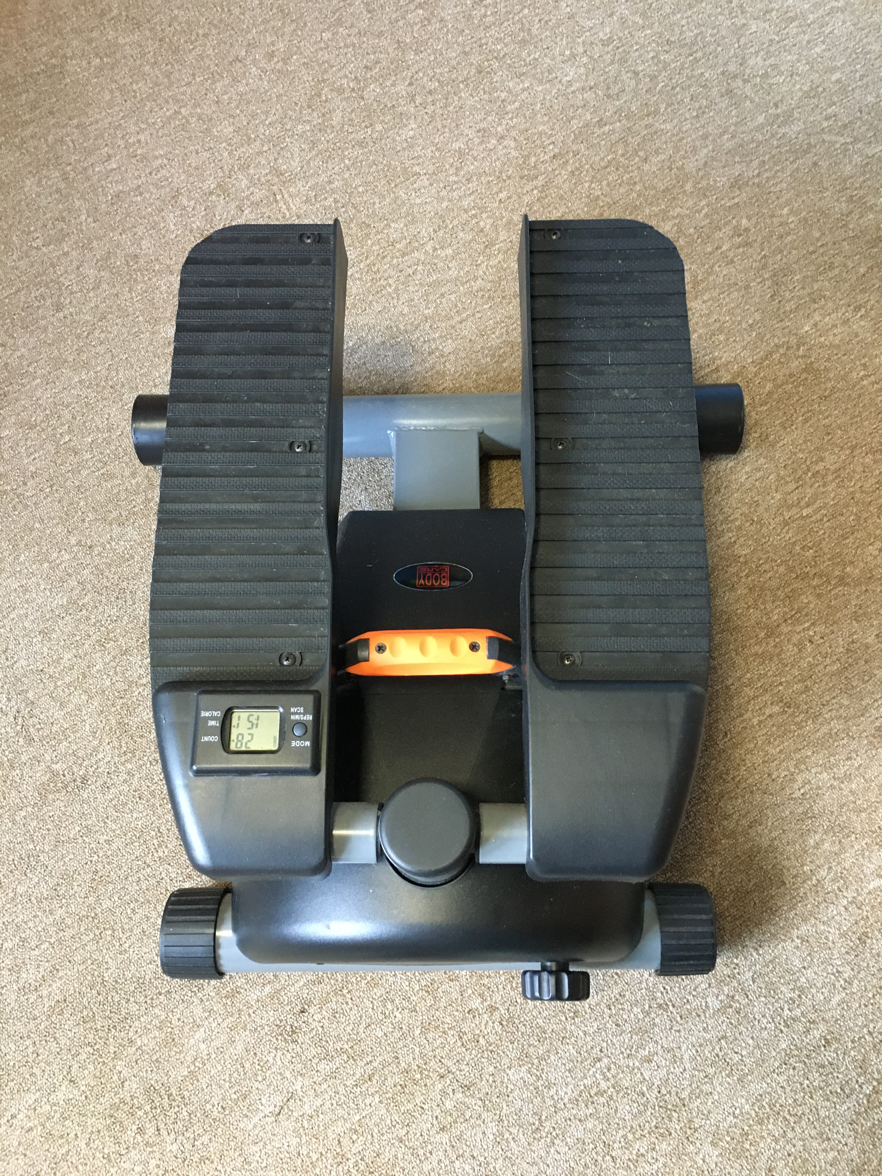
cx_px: 441
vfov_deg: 61.7
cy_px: 588
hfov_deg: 48.2
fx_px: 985
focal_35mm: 29
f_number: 2.2
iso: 250
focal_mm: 4.15
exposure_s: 1/17
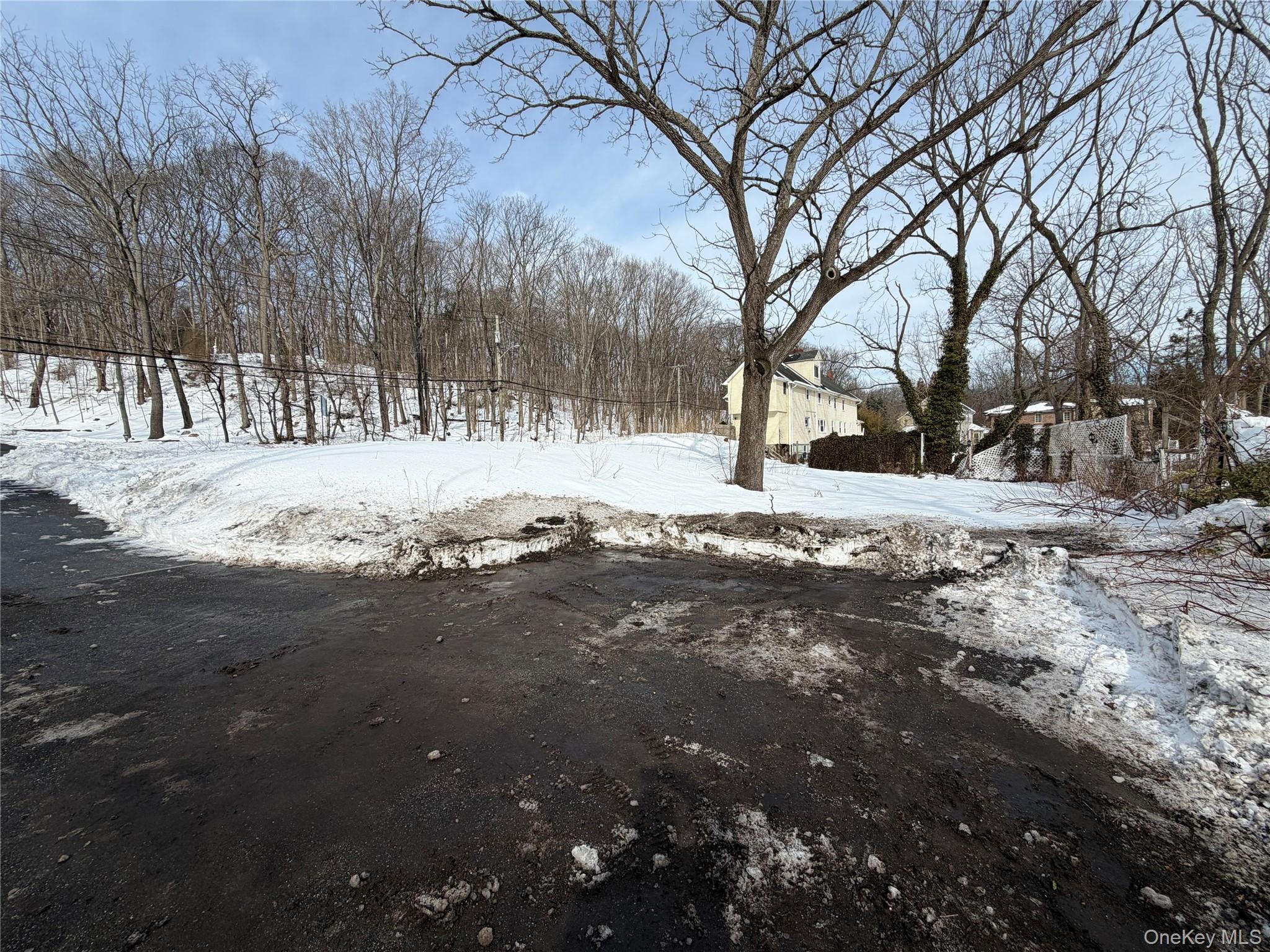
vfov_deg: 85.7
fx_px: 514
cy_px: 476
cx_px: 635
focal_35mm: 14
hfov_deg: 102.1
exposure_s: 1/970
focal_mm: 2.22
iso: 20
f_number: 2.2
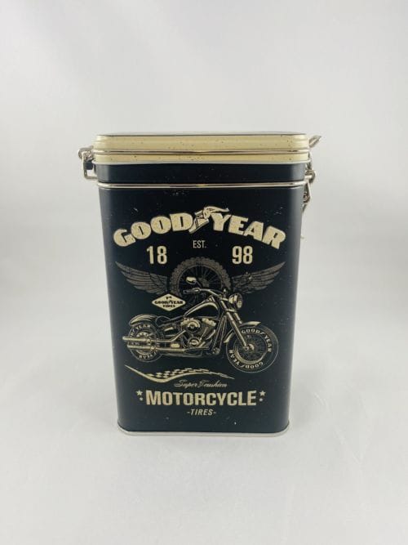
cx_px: 204
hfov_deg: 53.0
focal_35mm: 26
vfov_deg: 67.3
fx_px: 409
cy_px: 272
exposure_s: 1/100
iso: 64
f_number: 1.8
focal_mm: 4.25
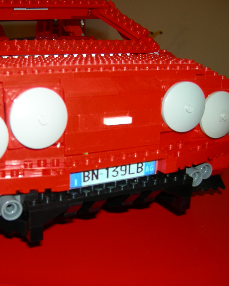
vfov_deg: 39.5
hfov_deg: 31.8
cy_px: 143
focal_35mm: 47
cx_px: 73
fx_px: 398
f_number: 2.7
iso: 64
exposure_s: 1/60.1
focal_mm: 7.5
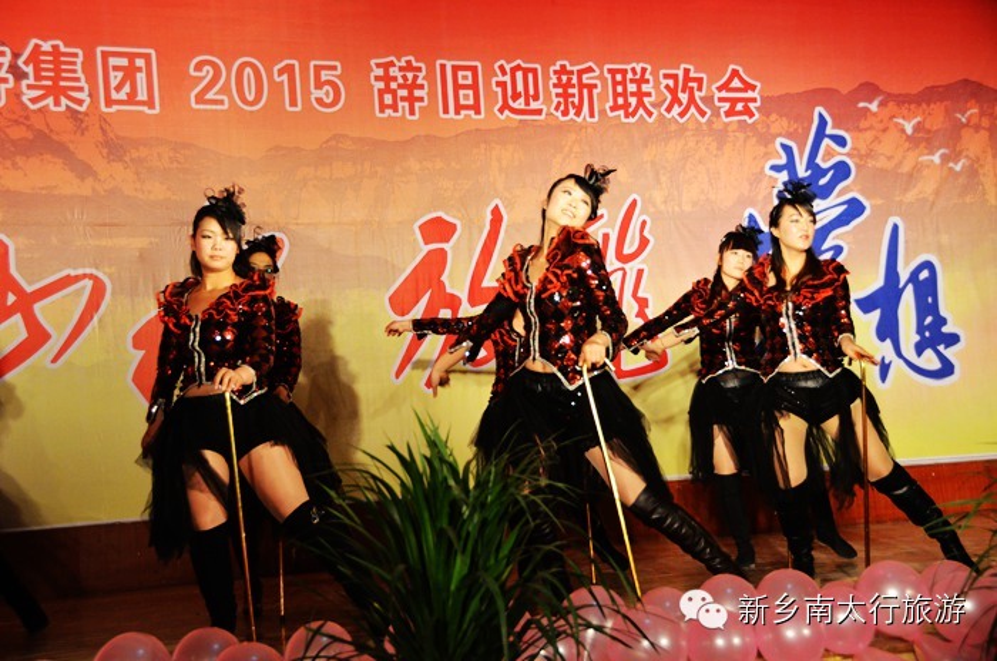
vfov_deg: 25.0
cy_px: 330
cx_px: 498
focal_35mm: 54
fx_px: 1493
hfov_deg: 36.9
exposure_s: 1/250
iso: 1600
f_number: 4.2
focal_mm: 36
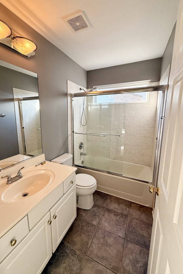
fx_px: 114
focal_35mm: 15
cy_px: 134
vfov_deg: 100.4
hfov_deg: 77.3
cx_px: 86
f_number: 2.2
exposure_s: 1/120
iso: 160
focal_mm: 2.22
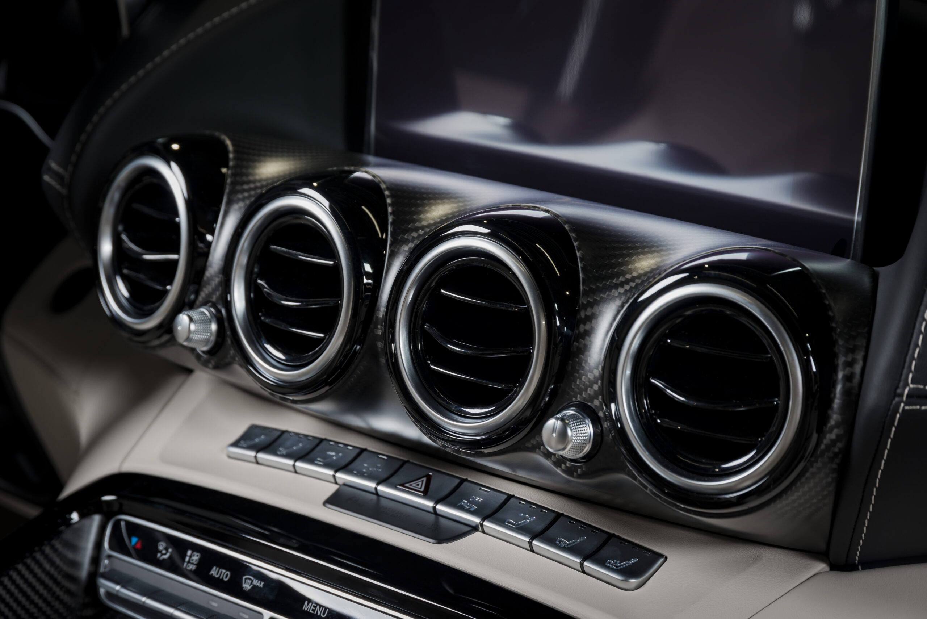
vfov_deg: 11.4
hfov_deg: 17.1
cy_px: 310
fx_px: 3091
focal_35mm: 120
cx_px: 464
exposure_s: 1/160
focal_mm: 120
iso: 320
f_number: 11
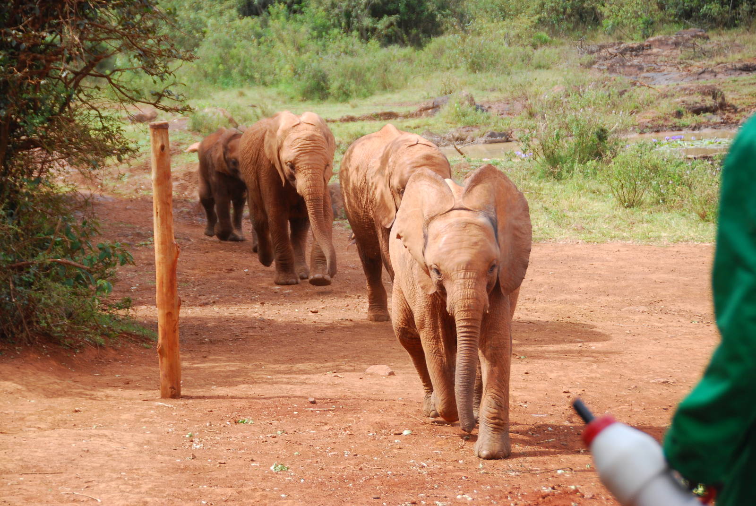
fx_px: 2838
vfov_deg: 10.2
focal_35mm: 135
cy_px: 253
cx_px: 378
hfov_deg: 15.2
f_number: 5.6
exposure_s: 1/400
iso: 250
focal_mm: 90
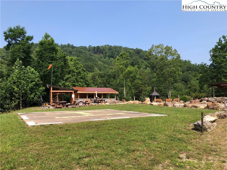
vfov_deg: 49.7
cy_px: 85
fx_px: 184
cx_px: 114
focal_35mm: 28
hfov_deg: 63.4
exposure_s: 1/1333
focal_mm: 3.99
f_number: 1.8
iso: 20
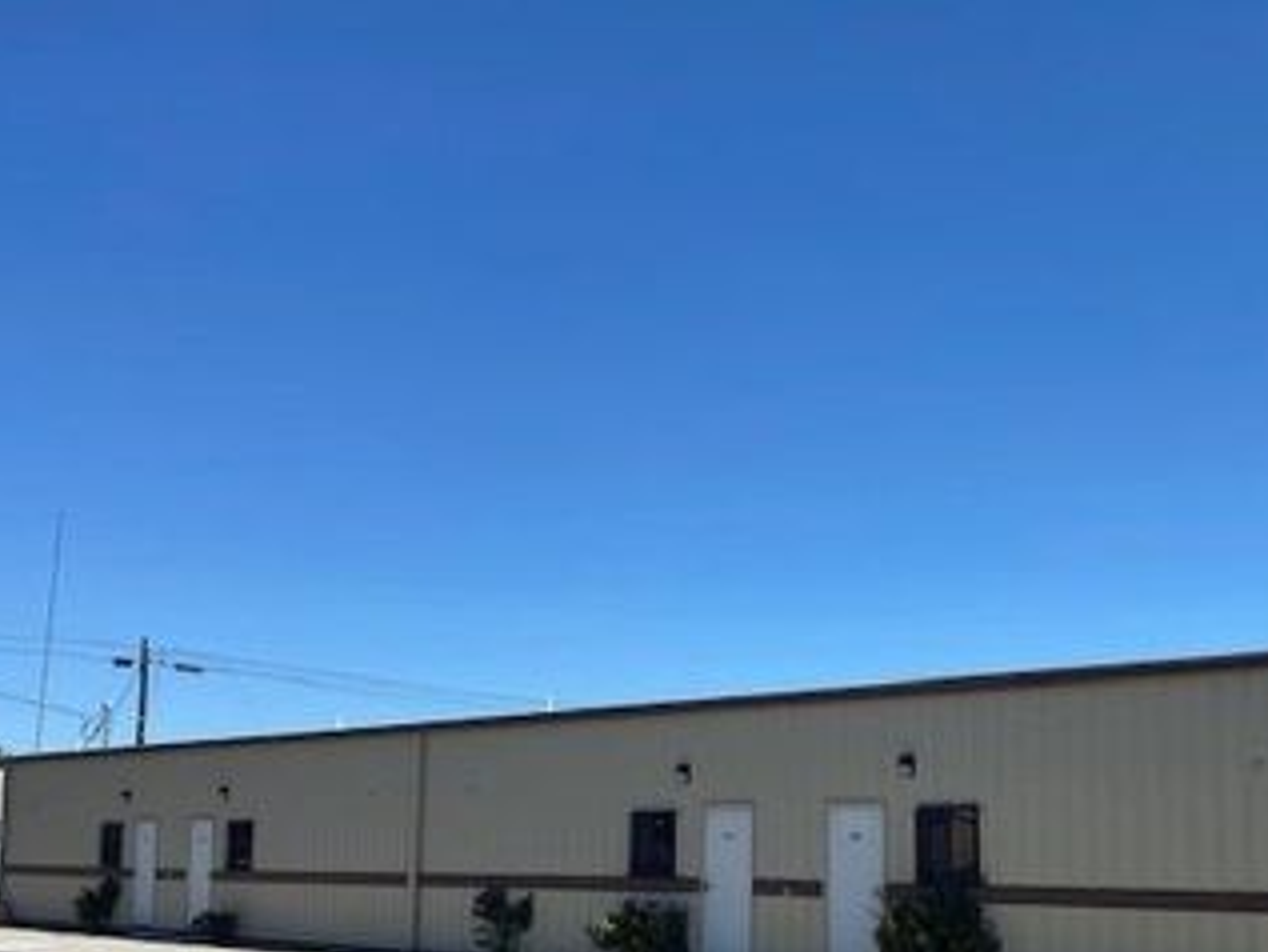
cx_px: 856
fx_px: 1502
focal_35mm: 41
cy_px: 682
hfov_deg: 45.0
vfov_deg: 34.6
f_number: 1.8
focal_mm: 4.25
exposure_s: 1/3125
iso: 32
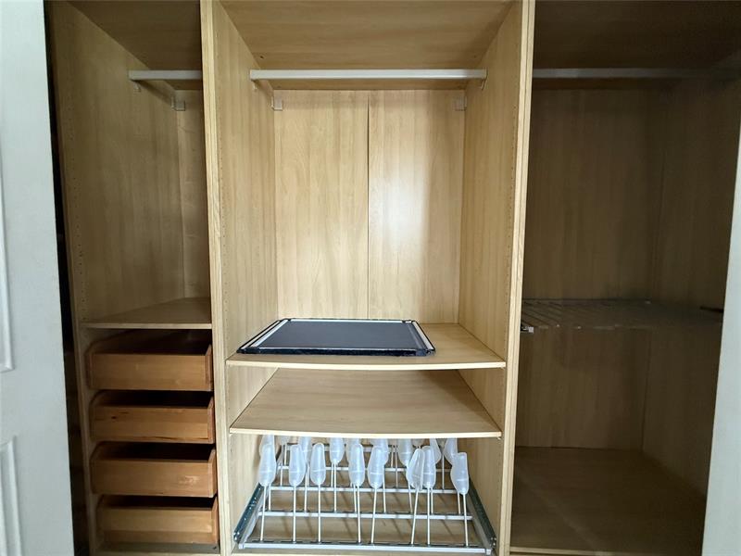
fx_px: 300
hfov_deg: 102.1
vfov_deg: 85.7
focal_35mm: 14
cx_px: 370
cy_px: 278
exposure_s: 1/60
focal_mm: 2.22
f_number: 2.2
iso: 640
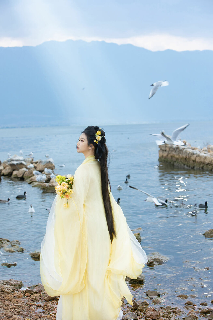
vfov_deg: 28.8
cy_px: 160
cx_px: 106
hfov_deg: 19.5
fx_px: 621
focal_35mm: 70
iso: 200
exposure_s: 1/320
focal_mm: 70
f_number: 5
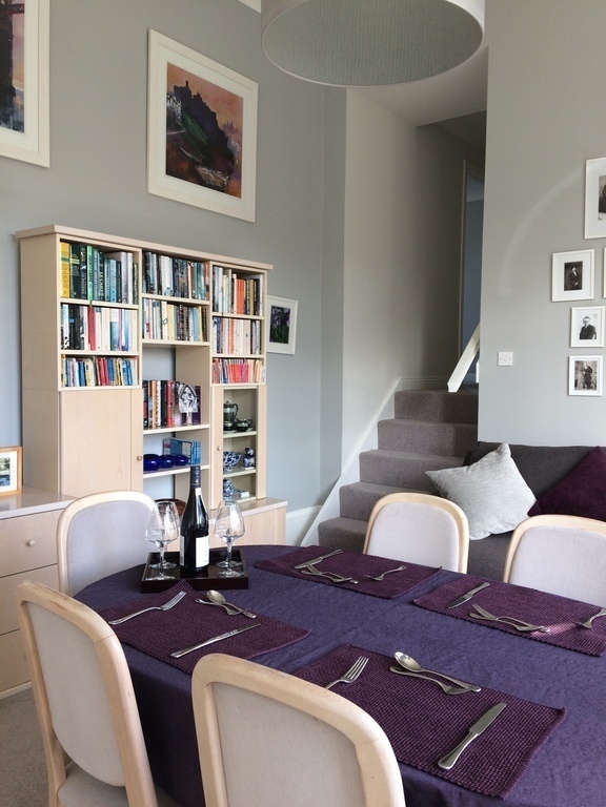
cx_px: 303
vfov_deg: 61.7
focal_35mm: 29
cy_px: 404
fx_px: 677
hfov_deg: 48.2
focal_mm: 4.15
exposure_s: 1/50
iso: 40
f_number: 2.2
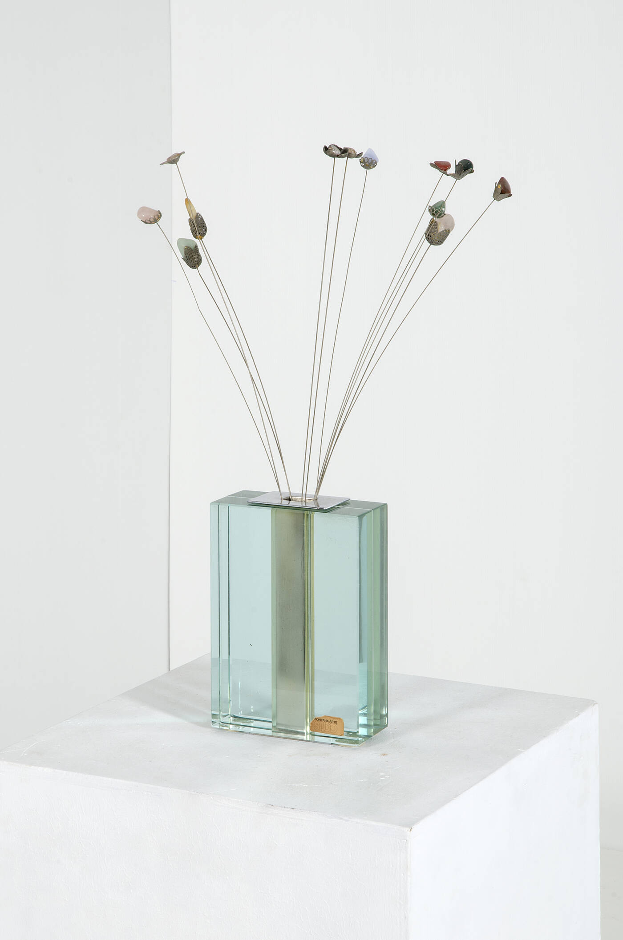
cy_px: 470
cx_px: 312
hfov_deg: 14.0
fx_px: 2542
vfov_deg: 21.0
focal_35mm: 98
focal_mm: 65
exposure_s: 1/200
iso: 125
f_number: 20
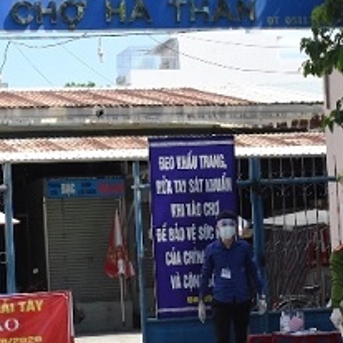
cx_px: 118
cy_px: 189
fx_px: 1323
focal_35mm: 118
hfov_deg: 14.8
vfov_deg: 14.8
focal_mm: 32
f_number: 14
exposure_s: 1/800
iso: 1250
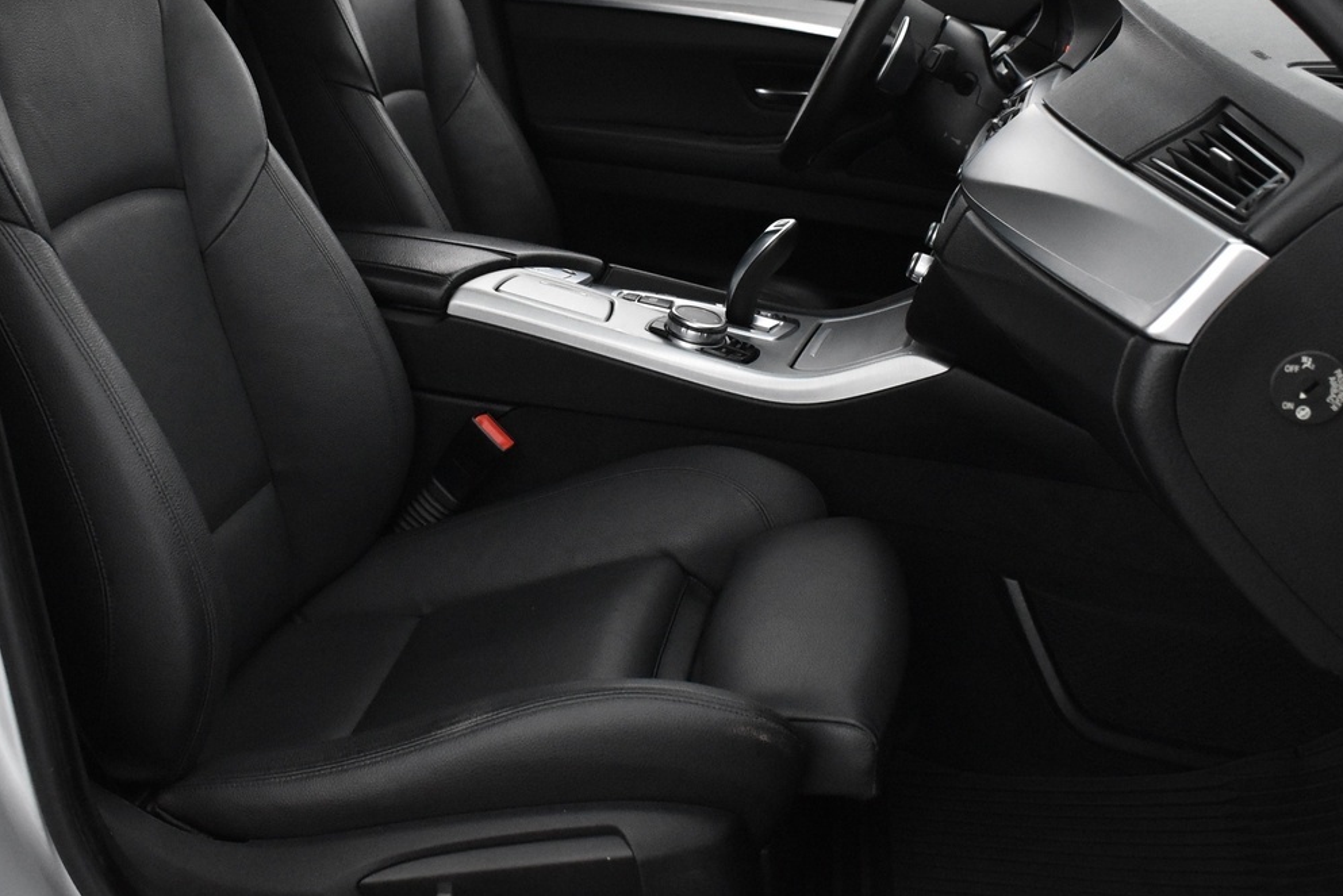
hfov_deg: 44.4
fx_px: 1642
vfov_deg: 30.2
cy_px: 268
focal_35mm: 44
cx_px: 617
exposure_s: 1/60
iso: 3200
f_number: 4
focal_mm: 18
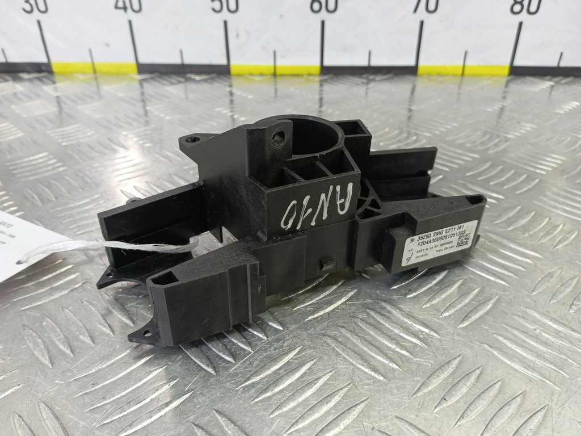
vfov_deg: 58.9
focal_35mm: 23
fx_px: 386
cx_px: 290
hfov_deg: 73.9
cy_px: 218
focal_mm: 4.11
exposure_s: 1/50
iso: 192
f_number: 1.6
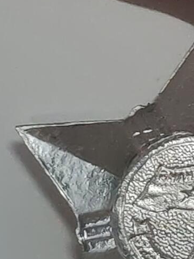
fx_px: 1885
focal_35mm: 252
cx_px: 213
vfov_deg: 7.8
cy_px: -38
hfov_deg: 5.9
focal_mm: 5.52
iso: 640
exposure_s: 1/50
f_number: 1.95
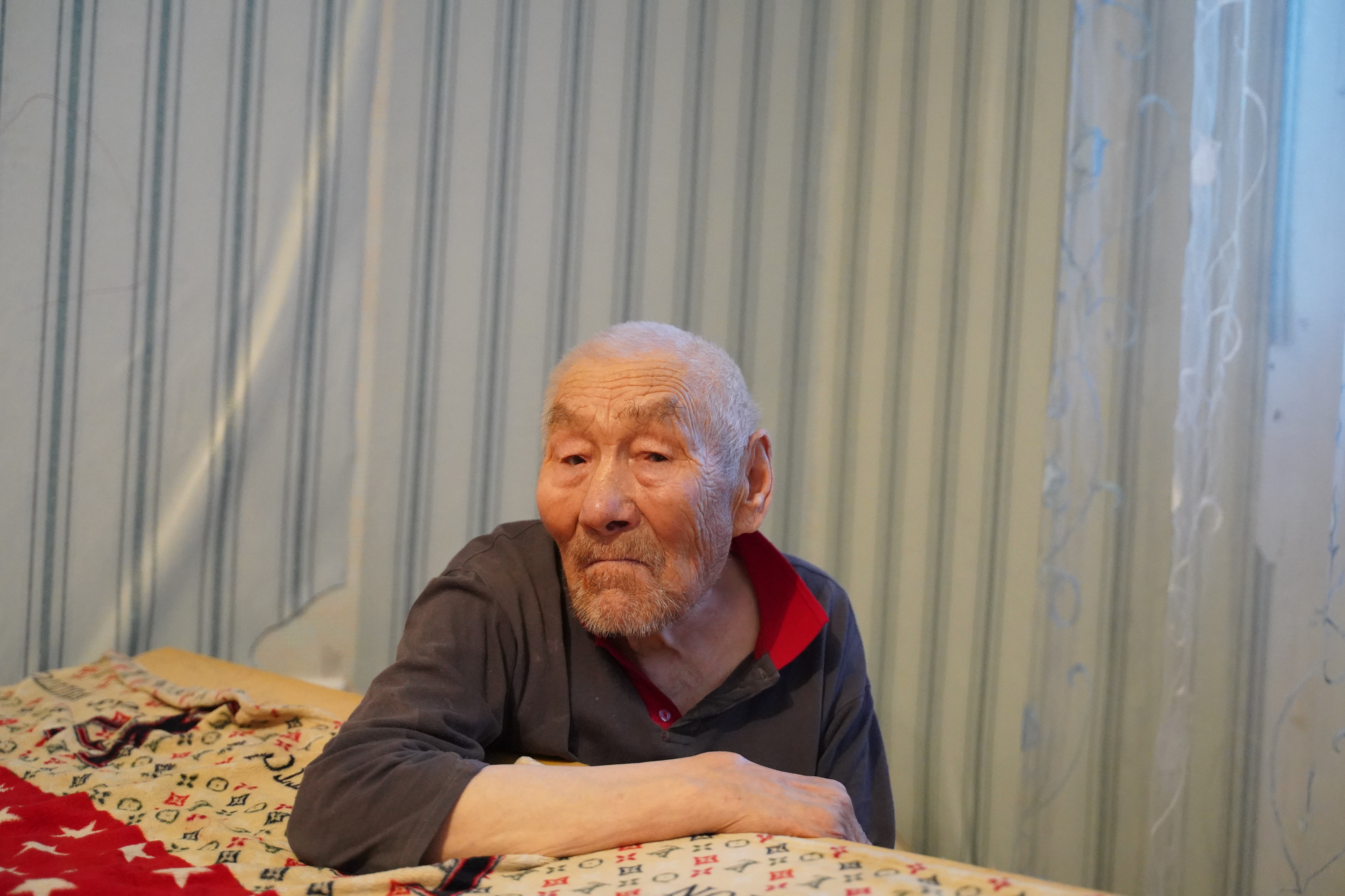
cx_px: 672
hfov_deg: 38.2
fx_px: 1943
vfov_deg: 26.0
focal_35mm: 52
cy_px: 448
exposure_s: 1/200
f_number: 2.8
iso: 10000
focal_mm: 52
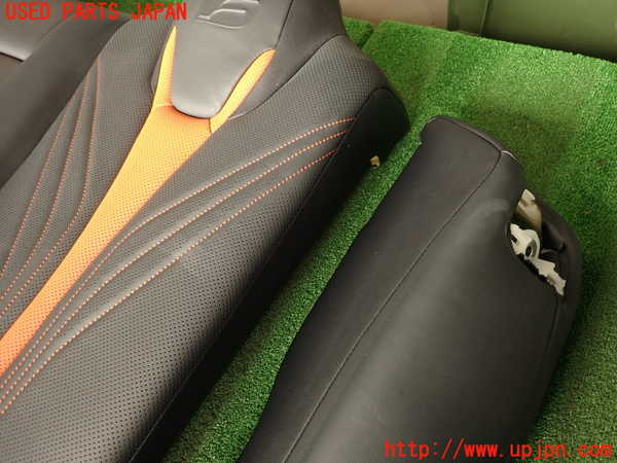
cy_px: 232
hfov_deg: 69.4
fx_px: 446
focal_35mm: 25
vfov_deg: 54.9
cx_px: 308
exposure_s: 1/60
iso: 160
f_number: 2
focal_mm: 4.5
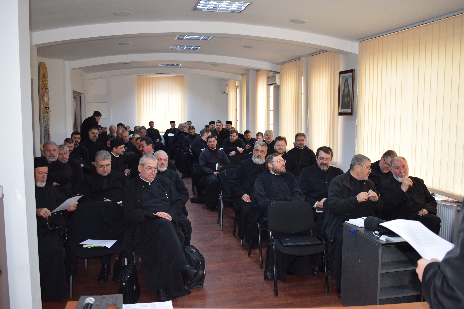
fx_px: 445
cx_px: 232
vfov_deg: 38.4
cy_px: 154
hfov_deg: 55.1
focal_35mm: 34
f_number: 4.5
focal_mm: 23
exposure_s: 1/80
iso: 800
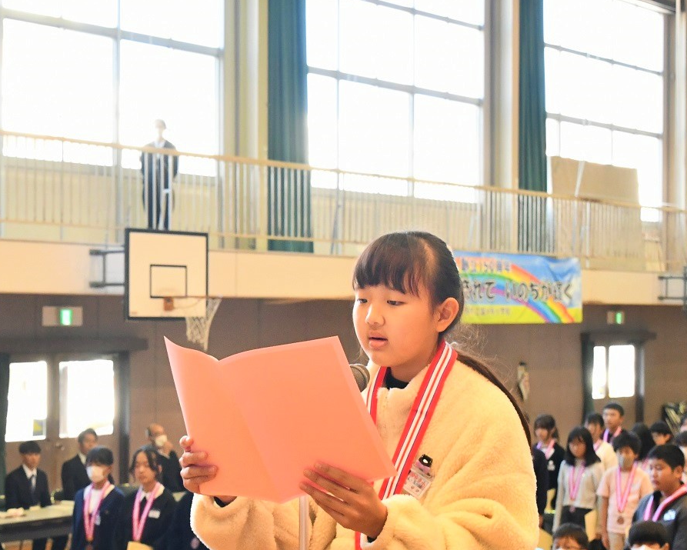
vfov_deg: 19.4
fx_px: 1607
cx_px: 189
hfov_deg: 23.9
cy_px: 363
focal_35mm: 79
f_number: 6.3
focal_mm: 30
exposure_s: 1/125
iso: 2000
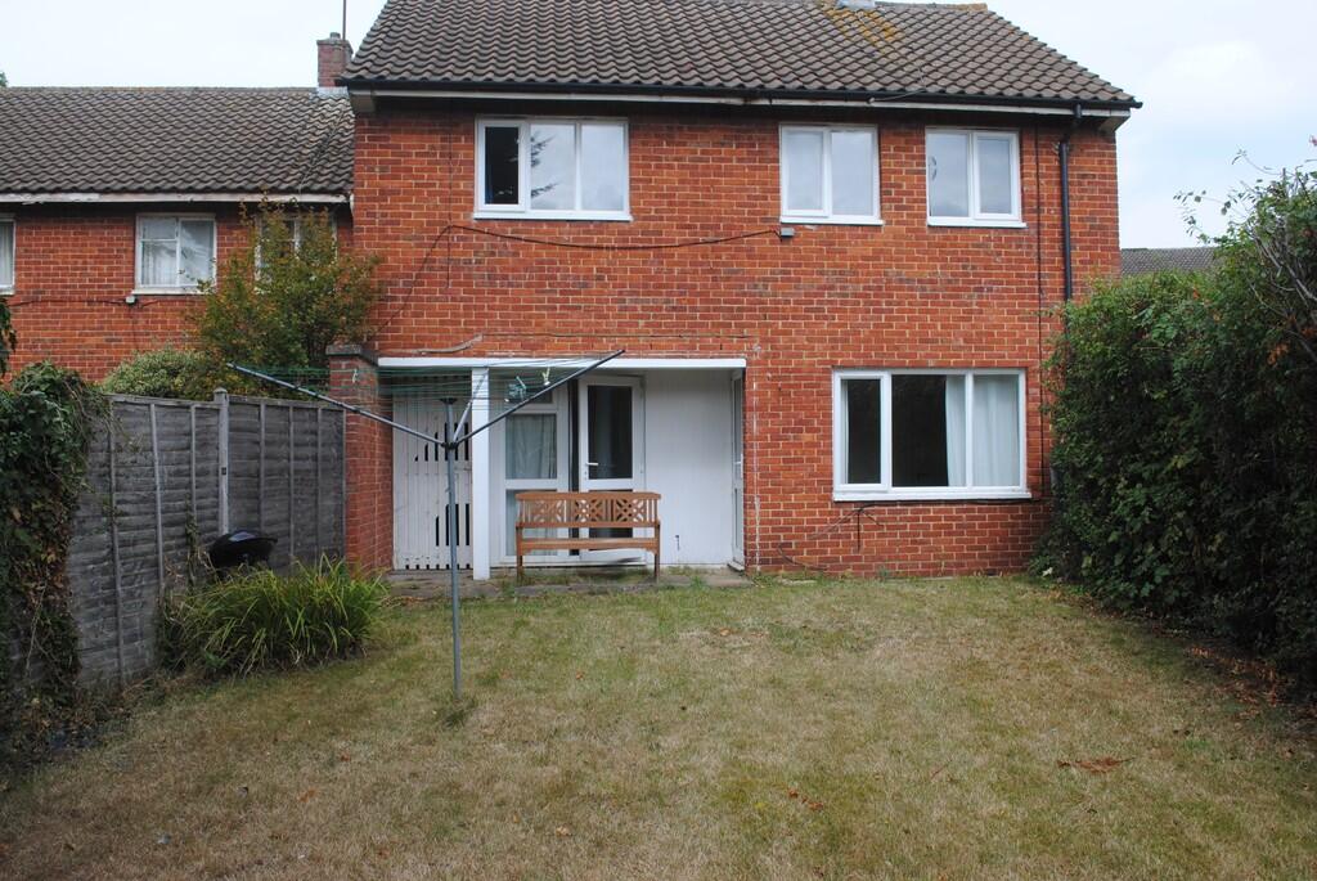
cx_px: 658
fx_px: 1099
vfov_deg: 43.7
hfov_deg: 61.9
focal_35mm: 30
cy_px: 440
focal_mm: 20
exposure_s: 1/200
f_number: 7.1
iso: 100
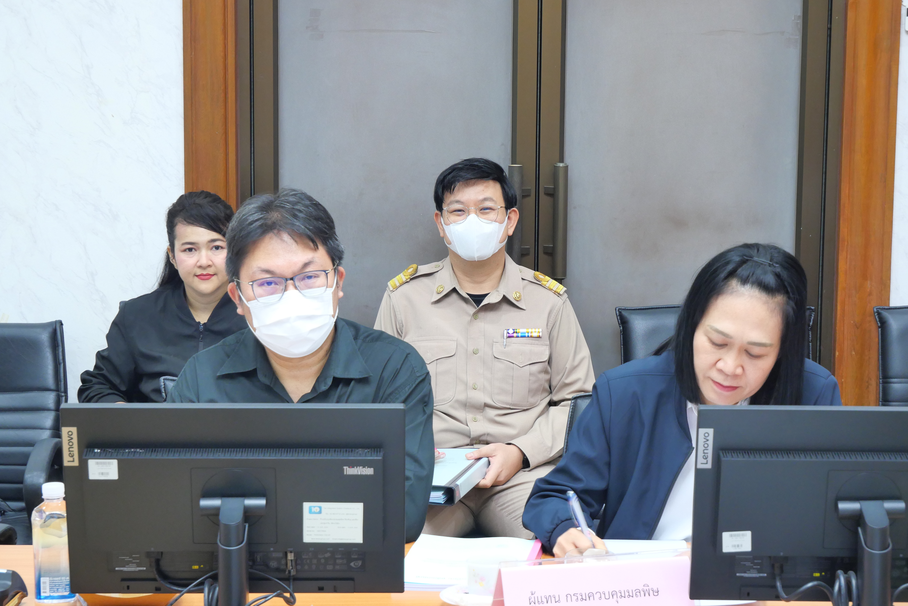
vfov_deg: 16.9
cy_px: 303
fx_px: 2044
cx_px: 454
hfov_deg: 25.0
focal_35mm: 81
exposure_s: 1/10
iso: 1000
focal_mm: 39
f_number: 5.4
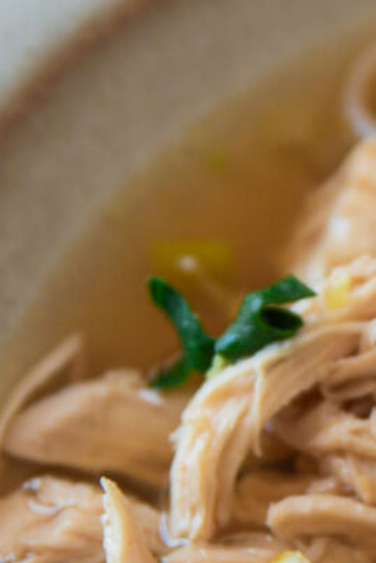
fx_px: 4457
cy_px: 414
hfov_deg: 4.8
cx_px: 735
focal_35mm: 285
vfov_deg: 7.2
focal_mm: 45
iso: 160
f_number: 2.8
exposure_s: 1/100
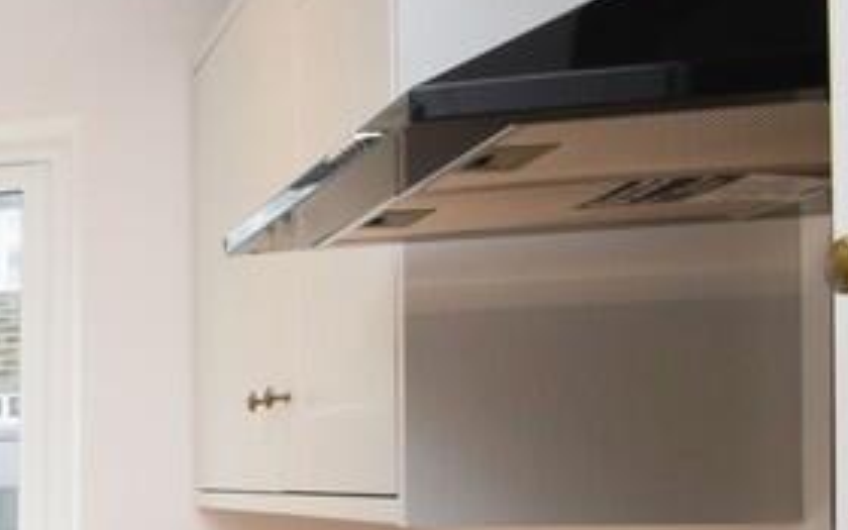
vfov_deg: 20.4
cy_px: 753
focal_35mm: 56
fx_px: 1294
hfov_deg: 22.4
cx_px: -654
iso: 560
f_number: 5.6
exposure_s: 1/125
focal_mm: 10
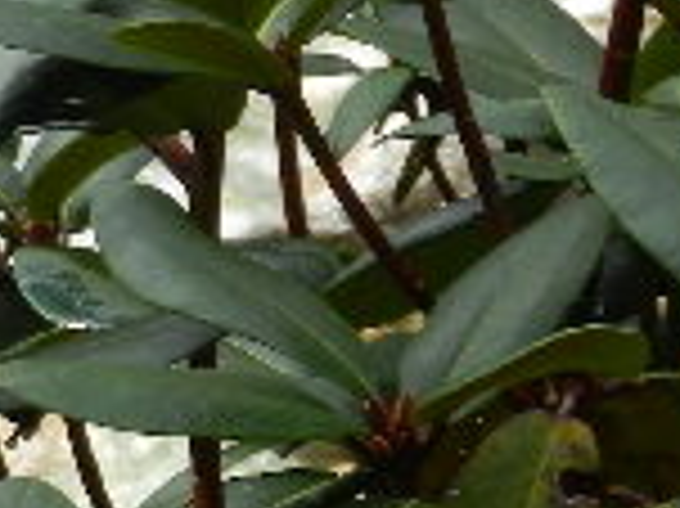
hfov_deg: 4.8
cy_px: 288
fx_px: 8107
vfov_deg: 3.6
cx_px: -45
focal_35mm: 413
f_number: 4.8
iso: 160
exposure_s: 1/400
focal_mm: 14.1
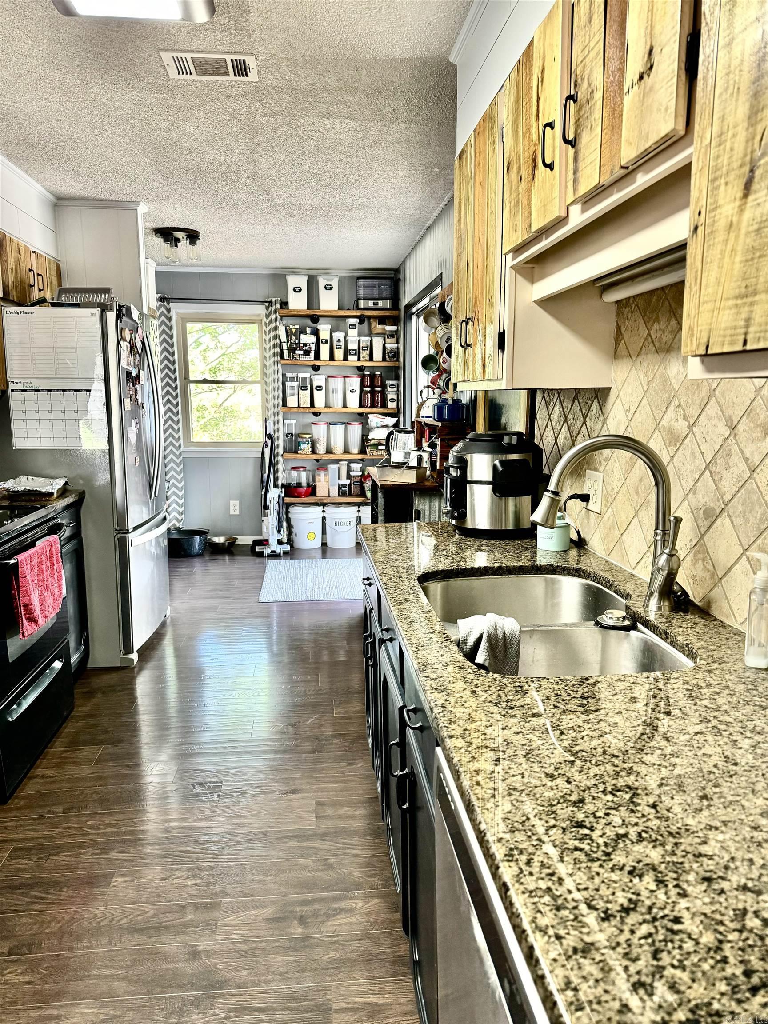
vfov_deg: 71.6
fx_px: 710
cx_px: 384
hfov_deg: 56.8
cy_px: 512
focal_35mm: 24
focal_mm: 6.76
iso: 250
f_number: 1.78
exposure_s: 1/60
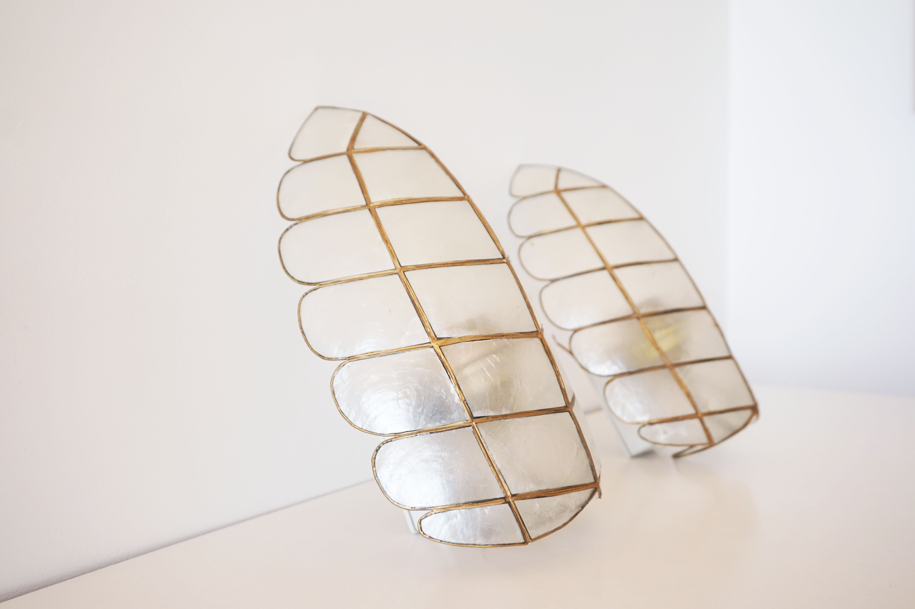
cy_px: 304
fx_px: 800
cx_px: 458
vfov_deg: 41.7
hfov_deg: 59.5
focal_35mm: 32
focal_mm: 21
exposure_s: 1/80
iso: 100
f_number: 4.5
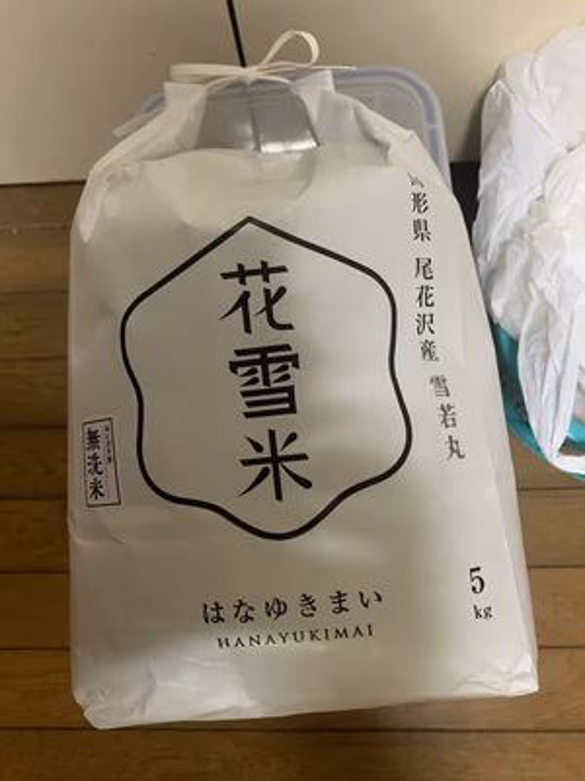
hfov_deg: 53.1
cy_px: 390
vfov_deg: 67.3
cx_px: 292
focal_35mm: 26
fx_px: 586
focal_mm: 4.25
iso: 320
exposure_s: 1/40
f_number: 1.8
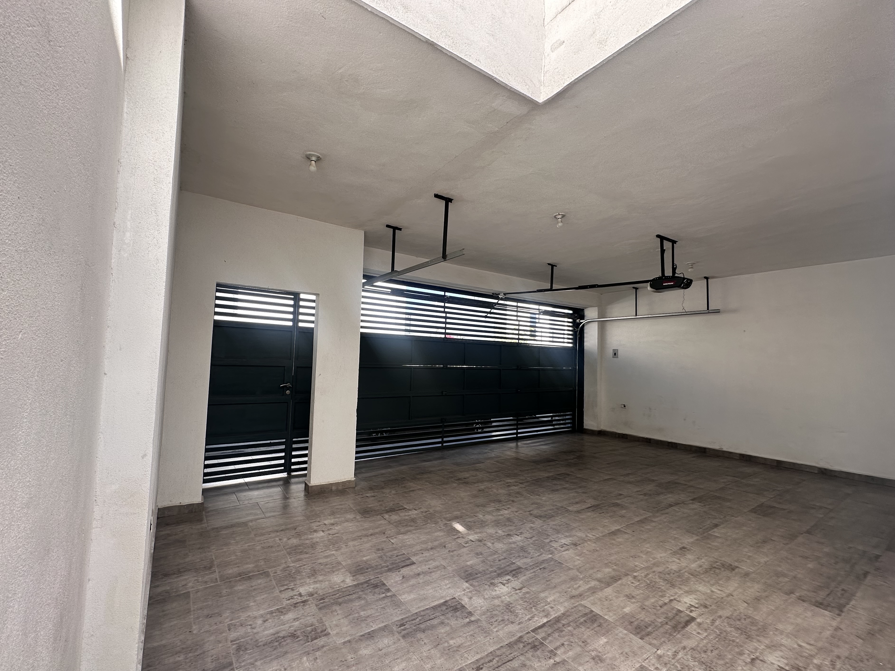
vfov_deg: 81.7
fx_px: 388
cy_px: 335
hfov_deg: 98.1
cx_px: 433
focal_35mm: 15
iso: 40
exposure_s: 1/228
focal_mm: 2.22
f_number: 2.2
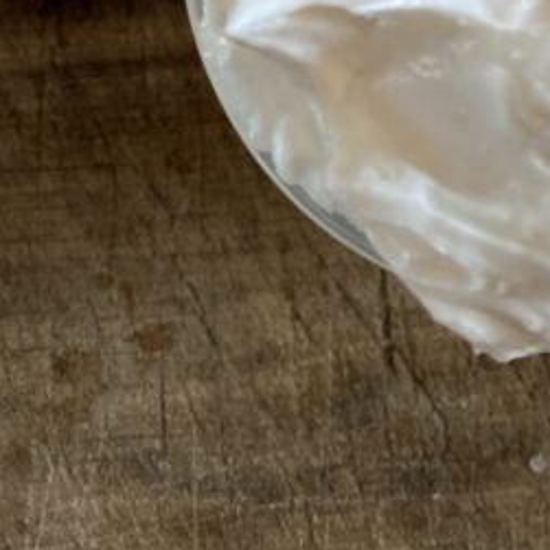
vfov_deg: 15.4
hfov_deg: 17.9
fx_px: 1618
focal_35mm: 90
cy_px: -552
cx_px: 732
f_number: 1.8
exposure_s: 1/120
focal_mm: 4.25
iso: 80
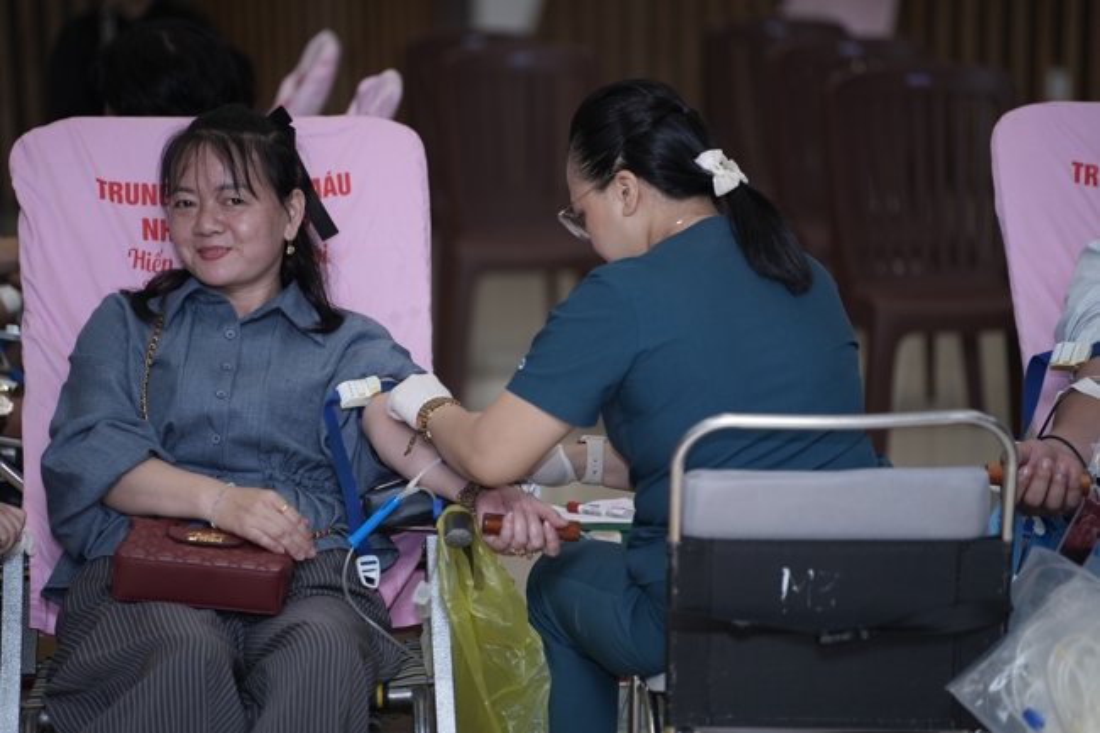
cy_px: 366
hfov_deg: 13.7
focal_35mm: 150
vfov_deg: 9.1
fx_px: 4582
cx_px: 550
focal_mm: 150
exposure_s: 1/250
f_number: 2.8
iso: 500
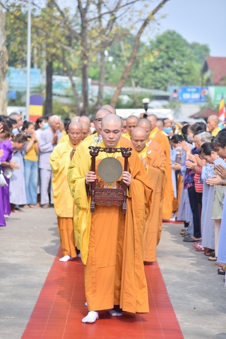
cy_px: 170
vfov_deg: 17.1
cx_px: 113
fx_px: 1129
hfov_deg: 11.4
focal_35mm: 120
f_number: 4
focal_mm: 120
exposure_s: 1/320
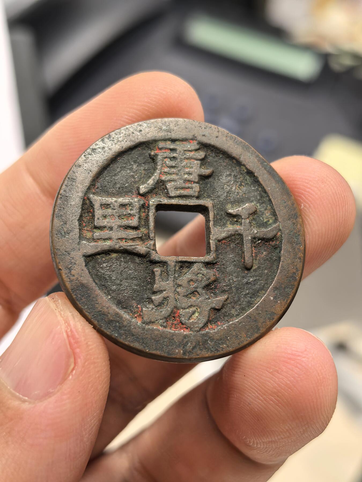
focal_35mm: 54
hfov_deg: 27.0
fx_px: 753
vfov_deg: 35.5
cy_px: 241
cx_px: 181
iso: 250
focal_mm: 6.98
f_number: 2
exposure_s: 1/50
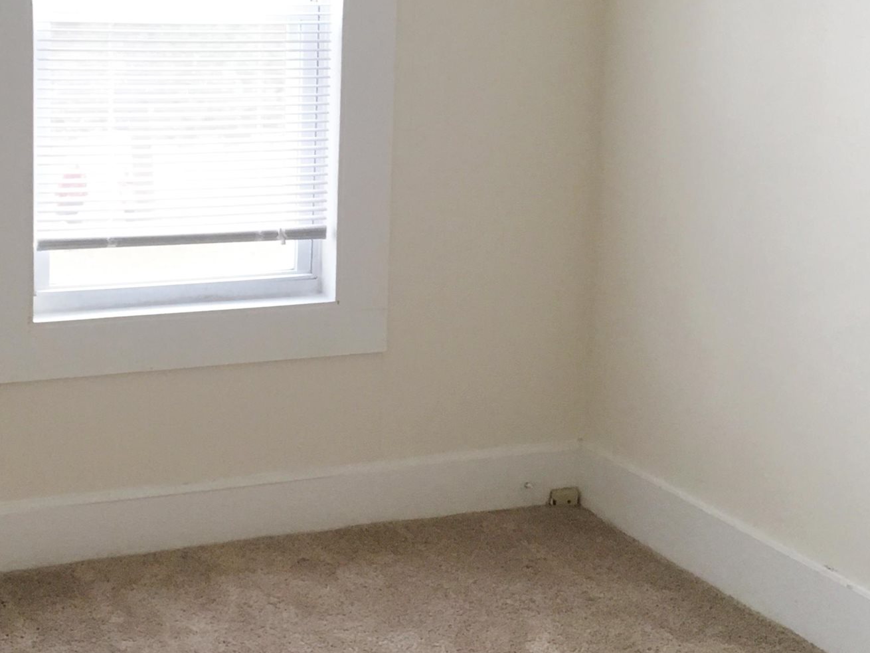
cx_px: 298
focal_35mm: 68
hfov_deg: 28.4
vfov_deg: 21.5
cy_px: 221
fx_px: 1709
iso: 100
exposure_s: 1/30
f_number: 2.2
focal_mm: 4.15
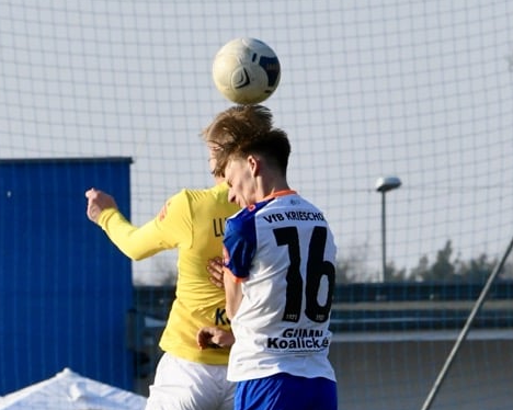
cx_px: 260
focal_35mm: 668
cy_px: 408
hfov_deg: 2.9
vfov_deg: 2.3
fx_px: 10138
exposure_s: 1/1600
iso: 2500
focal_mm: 260
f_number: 14
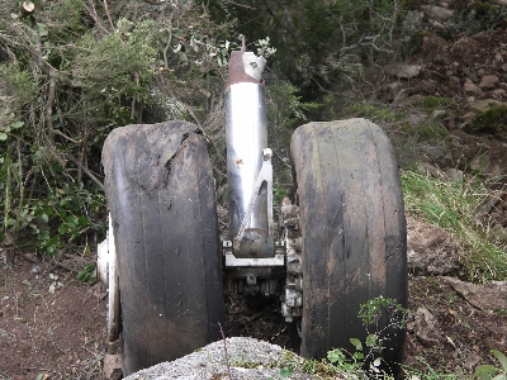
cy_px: 190
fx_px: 1889
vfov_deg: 11.5
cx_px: 254
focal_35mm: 129
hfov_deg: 15.3
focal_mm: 33.4
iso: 80
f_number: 3.2
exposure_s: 1/160
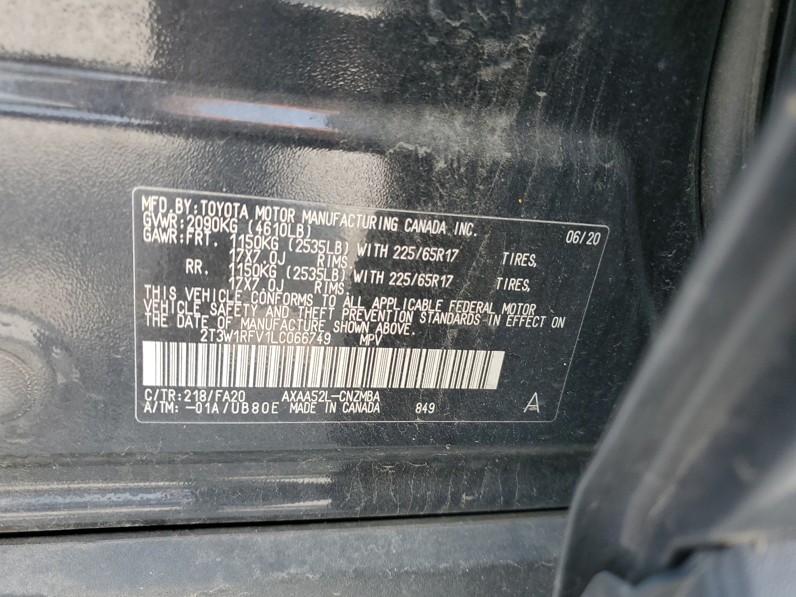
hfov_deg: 67.3
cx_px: 398
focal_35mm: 26
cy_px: 298
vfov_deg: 53.1
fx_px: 598
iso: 50
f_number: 1.5
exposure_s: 1/125
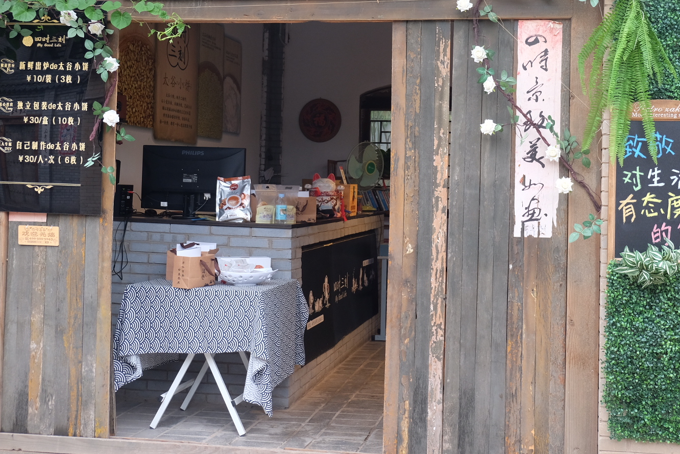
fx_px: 831
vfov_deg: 30.3
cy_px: 157
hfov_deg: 44.2
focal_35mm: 44
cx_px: 420
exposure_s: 1/210
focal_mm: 22.3
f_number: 3.2
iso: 400
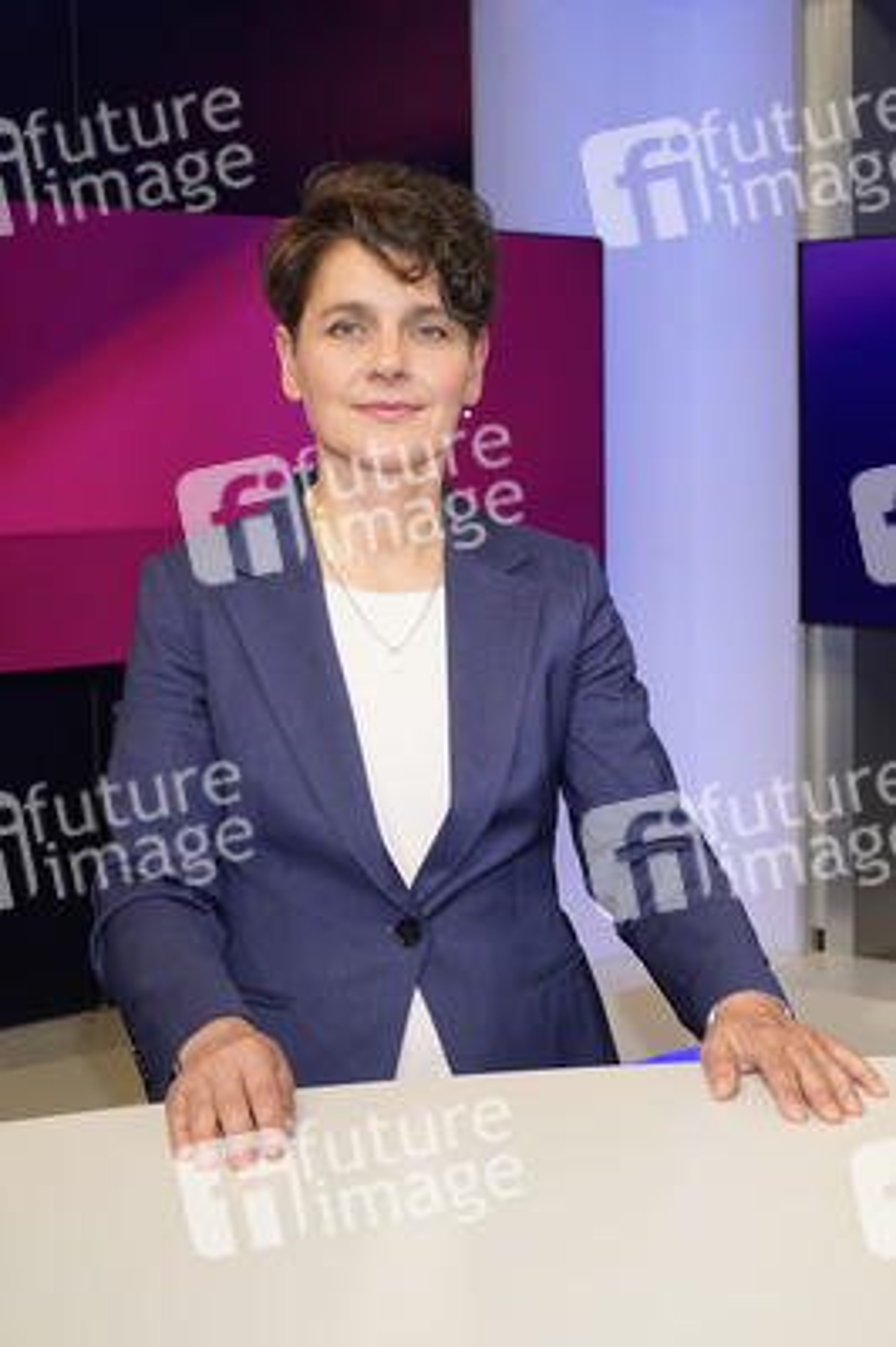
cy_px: 674
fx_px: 1346
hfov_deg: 36.8
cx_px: 448
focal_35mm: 36
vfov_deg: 53.2
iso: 2000
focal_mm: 36
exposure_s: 1/160
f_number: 5.6
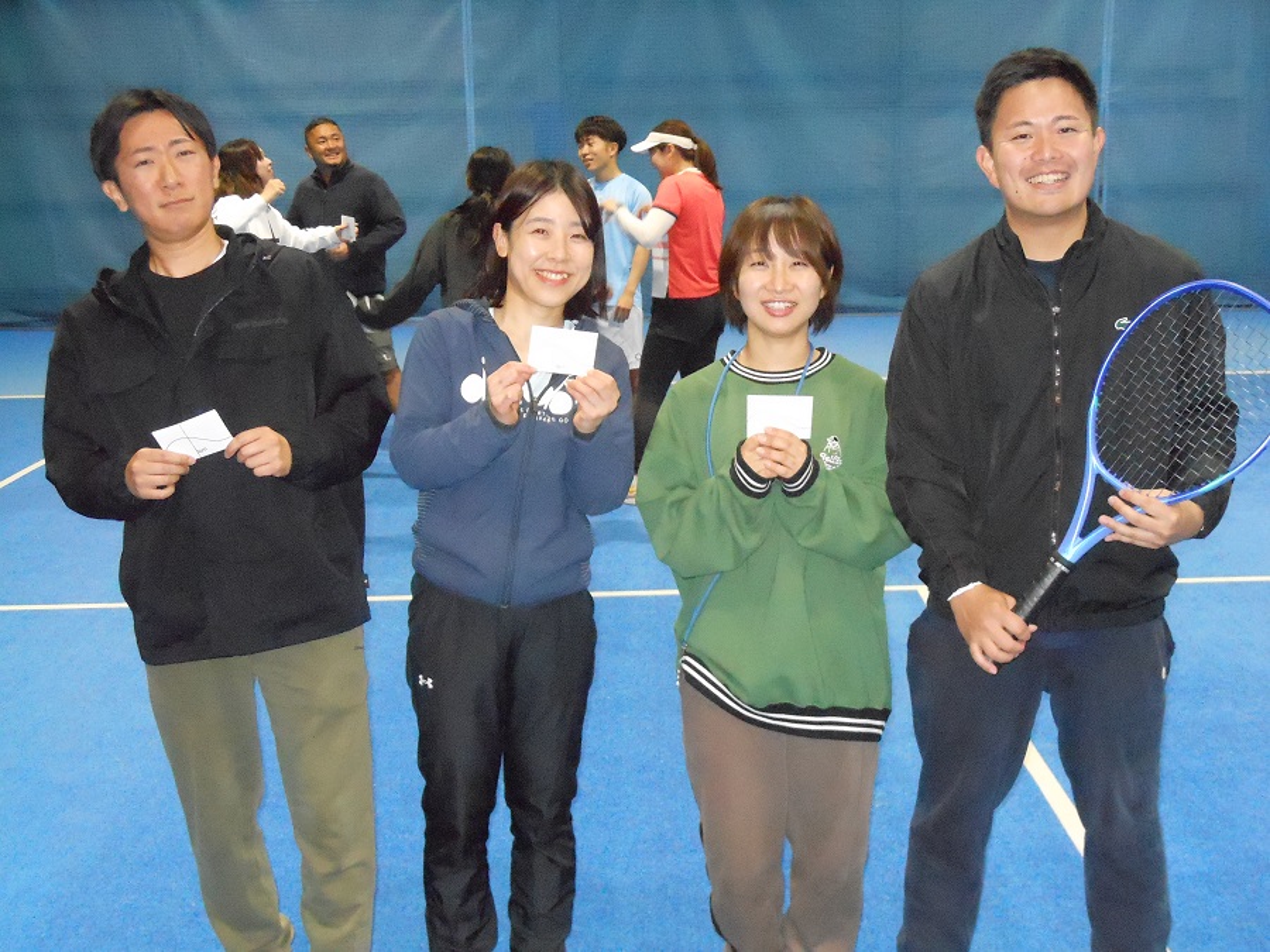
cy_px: 476
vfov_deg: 29.1
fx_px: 1834
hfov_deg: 38.2
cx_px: 635
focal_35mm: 50
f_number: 4
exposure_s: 1/60
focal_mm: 8.9
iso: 1600
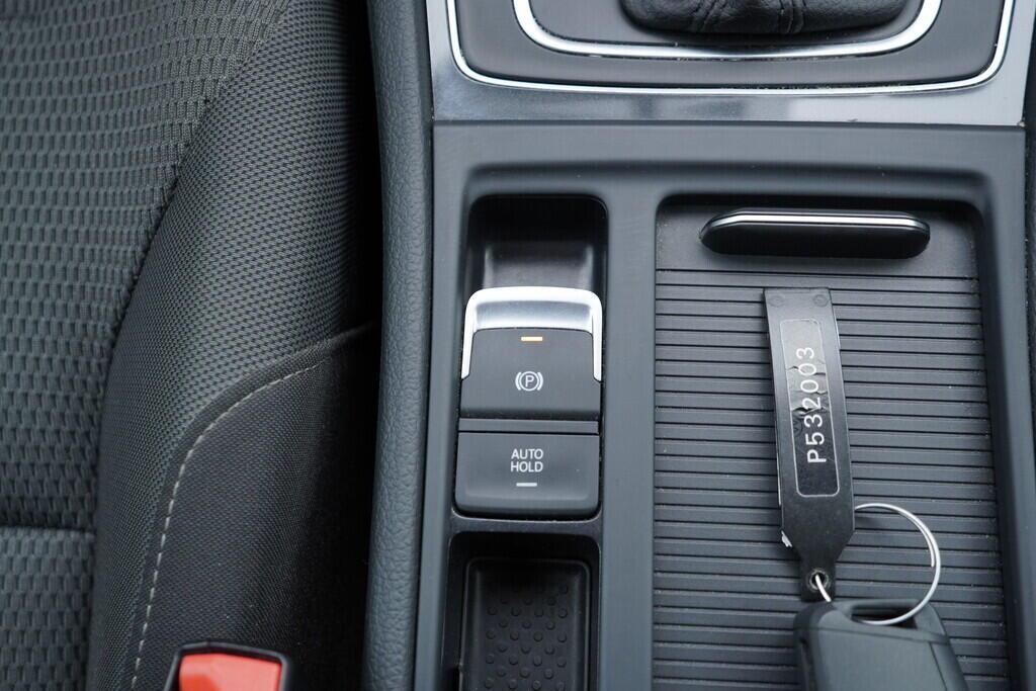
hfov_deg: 53.1
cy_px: 346
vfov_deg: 36.9
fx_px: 1036
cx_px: 518
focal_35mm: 36
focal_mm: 24
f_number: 2.8
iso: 200
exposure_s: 1/40
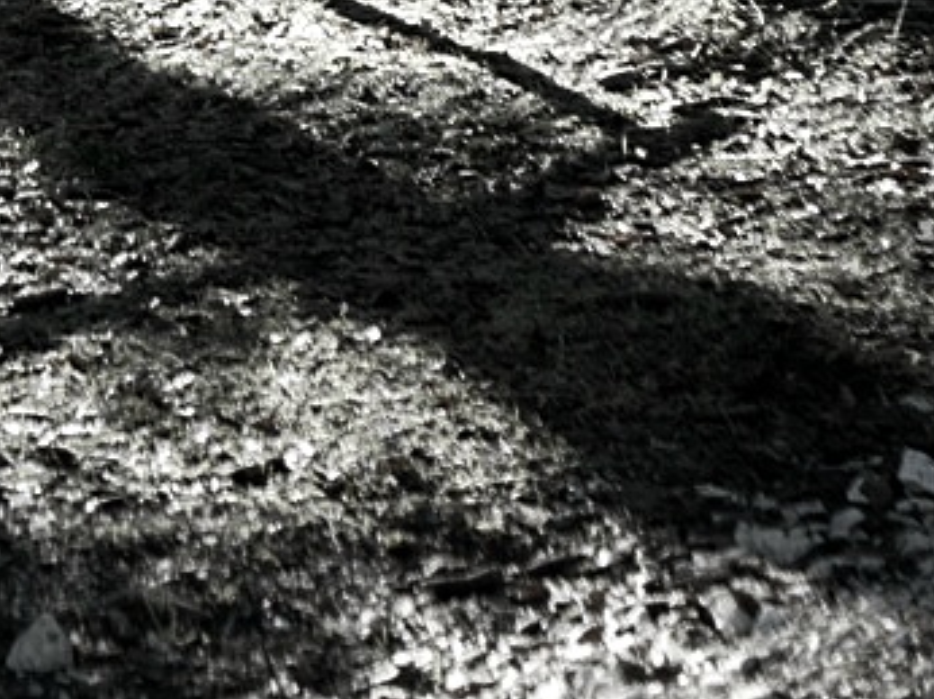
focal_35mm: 126
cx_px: -251
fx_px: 3397
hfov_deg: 15.0
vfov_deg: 10.0
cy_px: -1063
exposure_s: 1/80
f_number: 5
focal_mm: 28
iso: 100
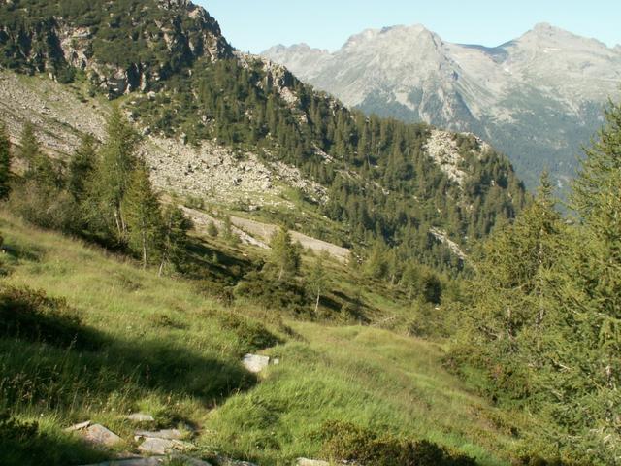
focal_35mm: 35
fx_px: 628
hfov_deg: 52.6
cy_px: 233
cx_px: 310
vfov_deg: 40.7
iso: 50
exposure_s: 1/125
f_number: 5.6
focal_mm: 5.86
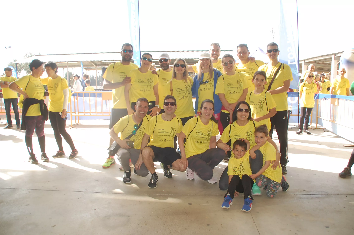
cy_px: 118
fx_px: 265
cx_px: 177
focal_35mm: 27
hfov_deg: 67.5
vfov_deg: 47.8
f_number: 5
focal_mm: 18
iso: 400
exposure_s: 1/500
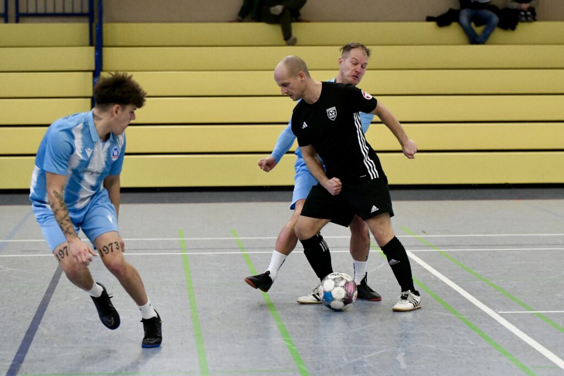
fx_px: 1488
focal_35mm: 95
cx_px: 282
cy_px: 188
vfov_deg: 14.4
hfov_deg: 21.5
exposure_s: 1/1600
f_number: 2.8
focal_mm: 95
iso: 8000
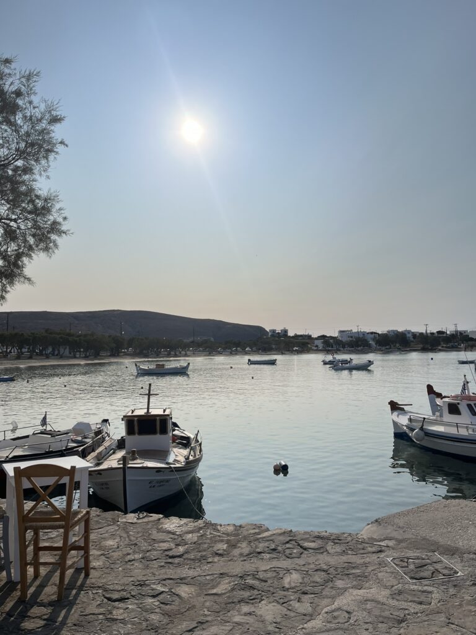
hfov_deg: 53.1
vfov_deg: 67.3
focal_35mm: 26
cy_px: 318
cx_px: 238
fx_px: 477
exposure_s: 1/9091
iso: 50
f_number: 1.6
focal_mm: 5.1
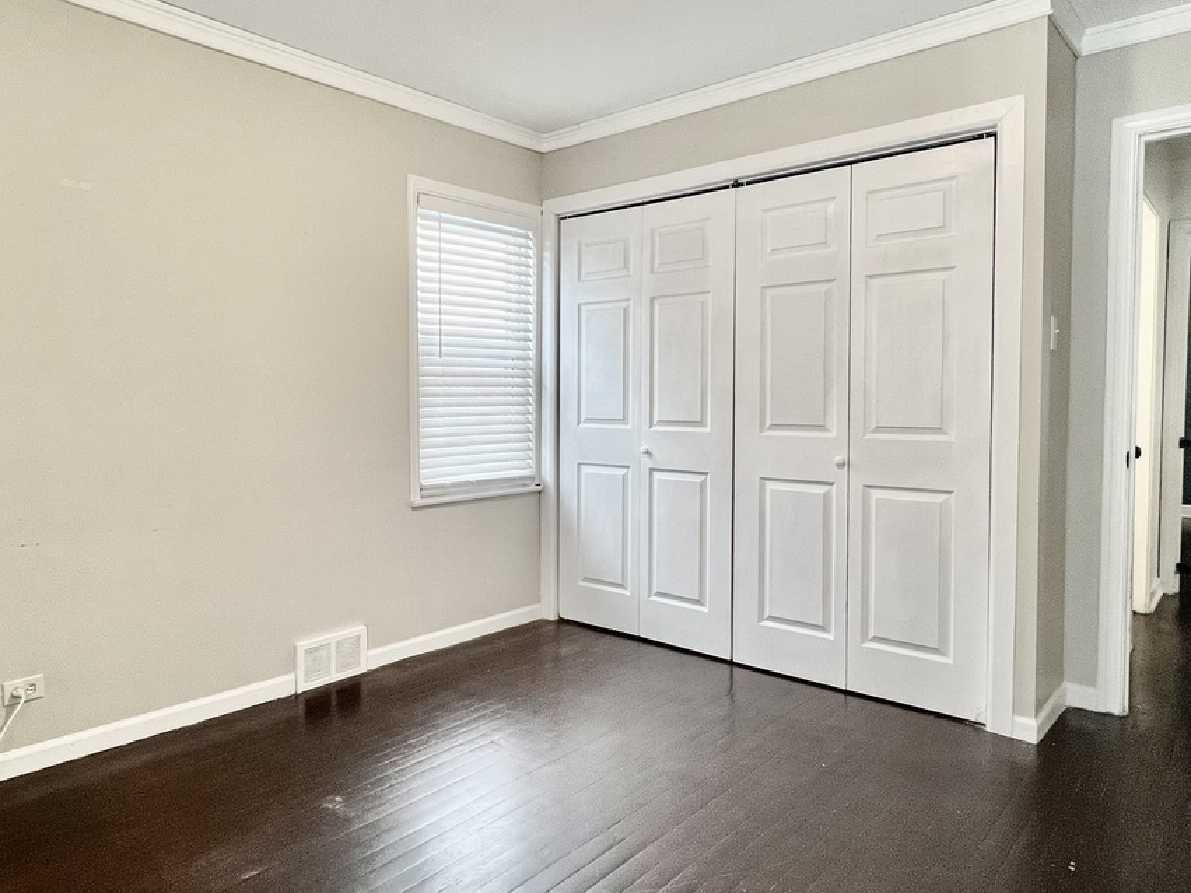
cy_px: 413
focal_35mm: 22
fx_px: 757
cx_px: 418
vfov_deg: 61.0
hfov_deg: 74.5
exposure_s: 1/120
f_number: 1.8
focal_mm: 1.57
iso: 200
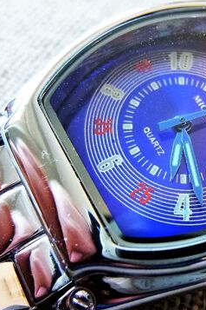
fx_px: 300
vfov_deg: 54.4
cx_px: 181
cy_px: 155
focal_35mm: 35
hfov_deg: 35.8
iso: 400
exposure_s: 1/30
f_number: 3.3
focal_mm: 4.5
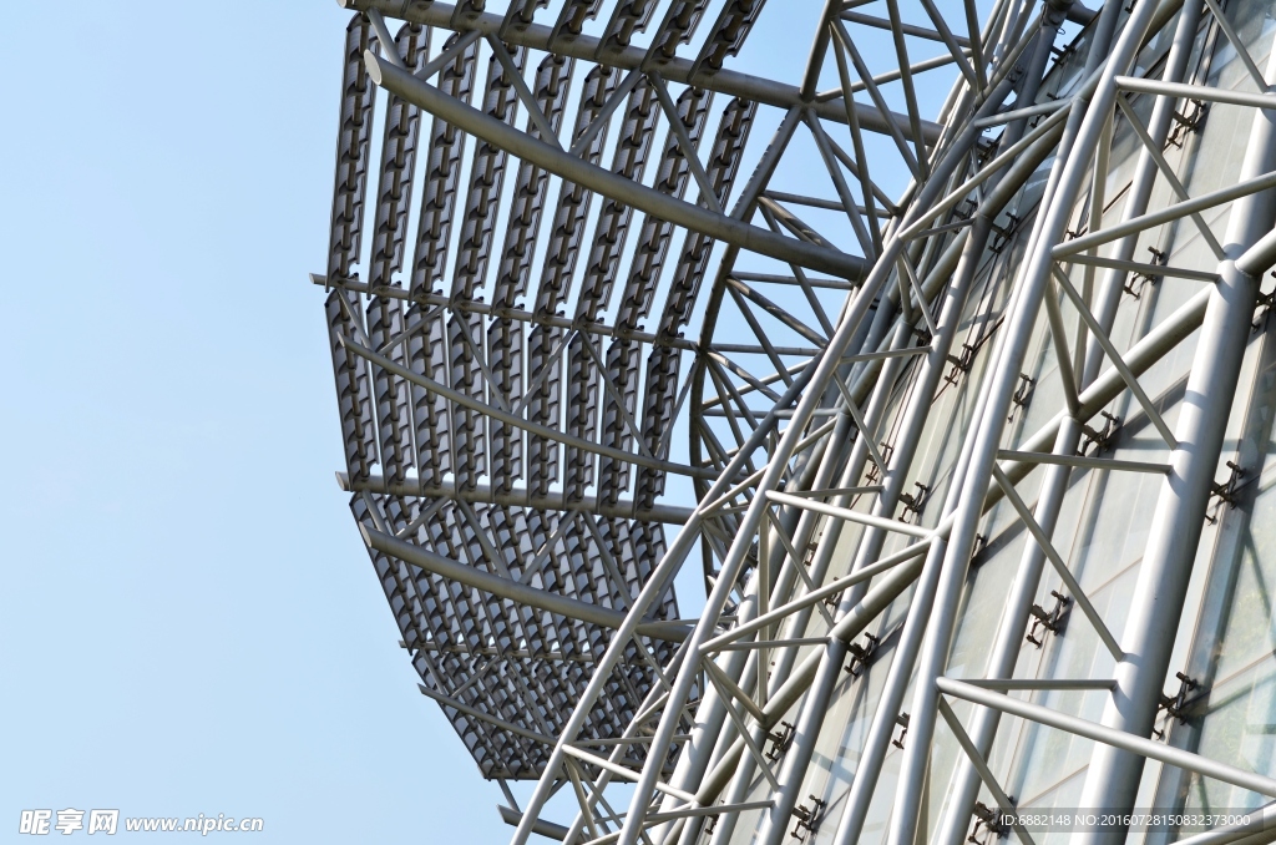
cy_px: 422
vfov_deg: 18.1
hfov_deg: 27.0
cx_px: 638
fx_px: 2653
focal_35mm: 75
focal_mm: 50
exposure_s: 1/640
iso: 100
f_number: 4.5
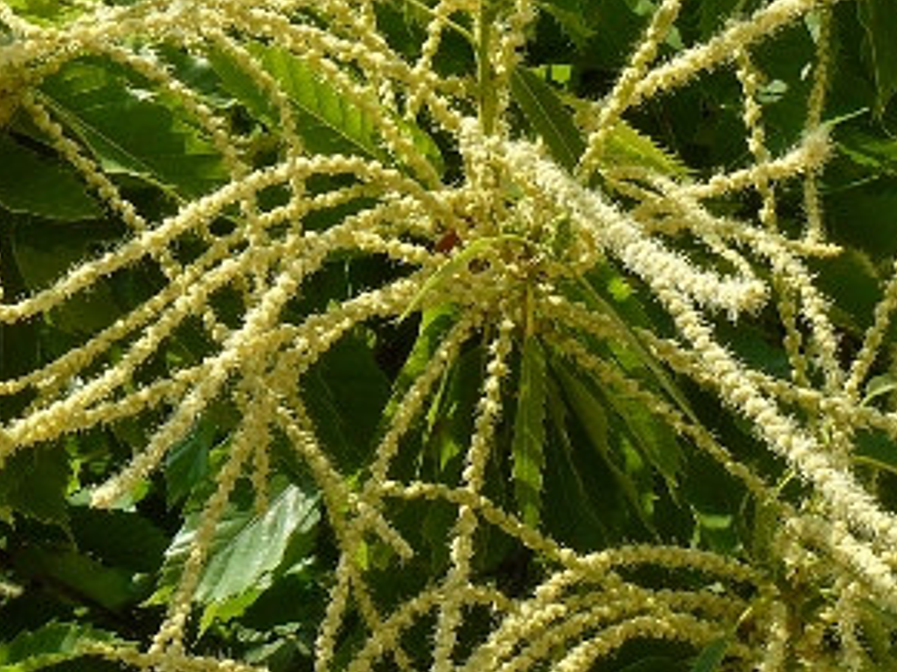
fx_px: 2564
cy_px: 265
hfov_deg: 19.8
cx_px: 404
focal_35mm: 99
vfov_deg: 14.9
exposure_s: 1/250
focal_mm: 6
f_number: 5.6
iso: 100
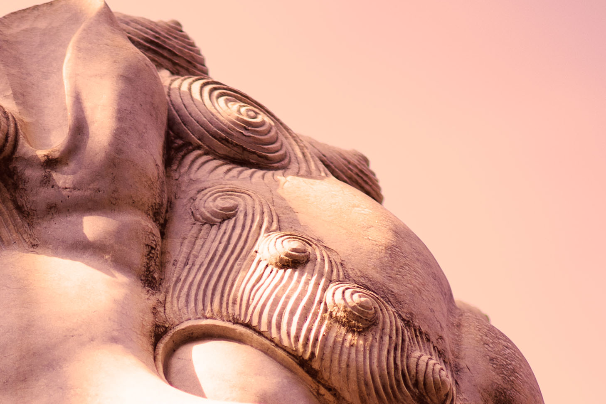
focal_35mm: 401
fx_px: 6750
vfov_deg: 3.4
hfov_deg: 5.1
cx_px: 120
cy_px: 640
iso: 100
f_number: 2.8
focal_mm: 105
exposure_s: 1/1000
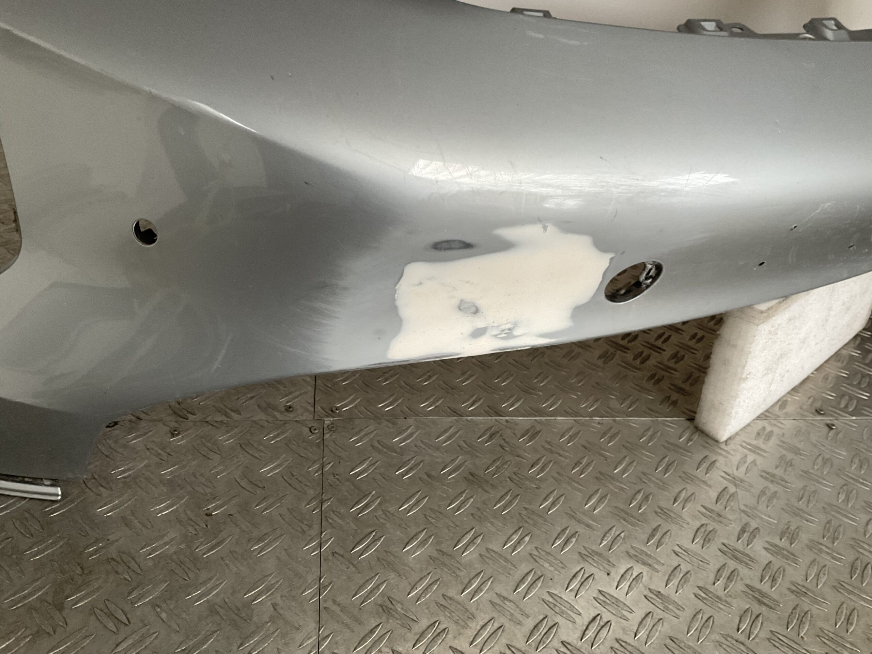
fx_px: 731
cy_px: 327
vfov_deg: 48.2
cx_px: 436
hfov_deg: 61.7
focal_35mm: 29
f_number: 1.8
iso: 100
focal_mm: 3
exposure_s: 1/50
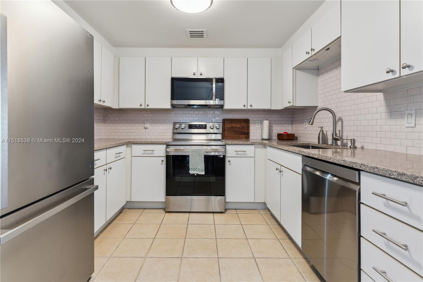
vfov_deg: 70.4
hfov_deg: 93.3
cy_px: 141
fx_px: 200
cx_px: 212
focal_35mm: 17
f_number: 9
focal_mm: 17
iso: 160
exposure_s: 1/4
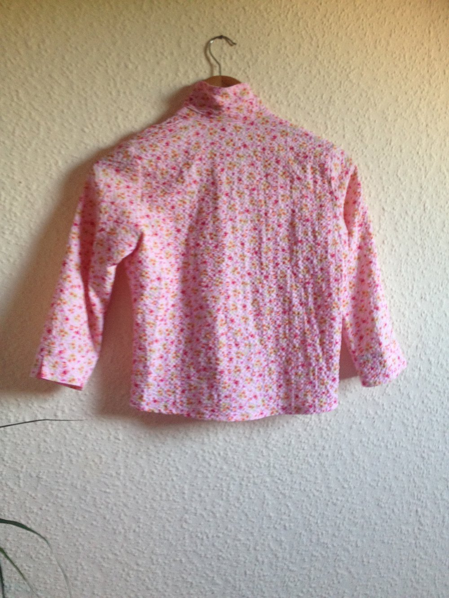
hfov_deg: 40.7
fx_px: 605
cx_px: 224
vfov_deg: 52.6
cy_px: 299
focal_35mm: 35
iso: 125
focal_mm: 4.28
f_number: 2.4
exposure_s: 1/20
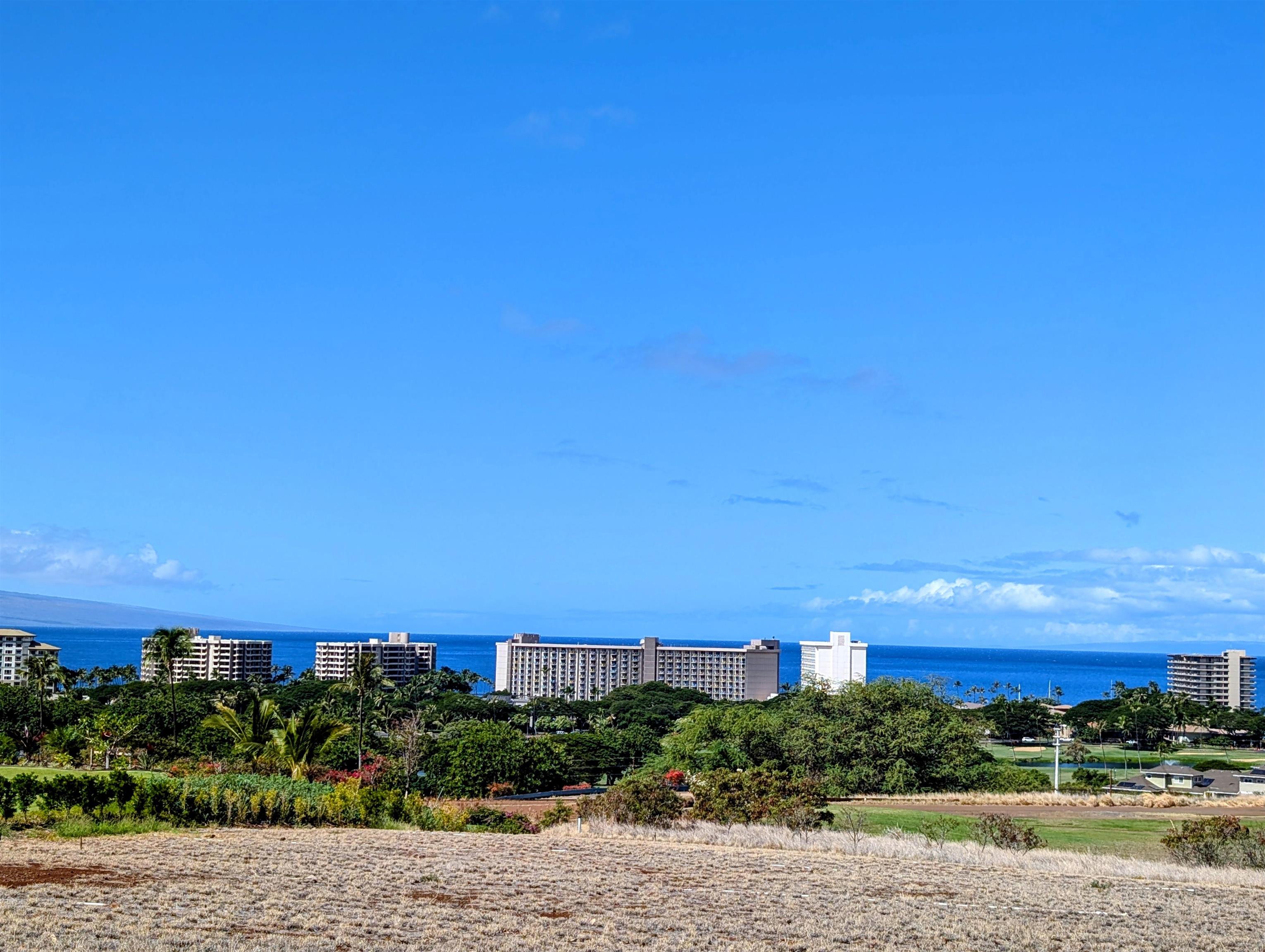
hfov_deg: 38.9
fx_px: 1793
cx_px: 632
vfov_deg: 29.7
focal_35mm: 49
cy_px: 476
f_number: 1.68
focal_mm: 6.9
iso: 22
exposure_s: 1/1385
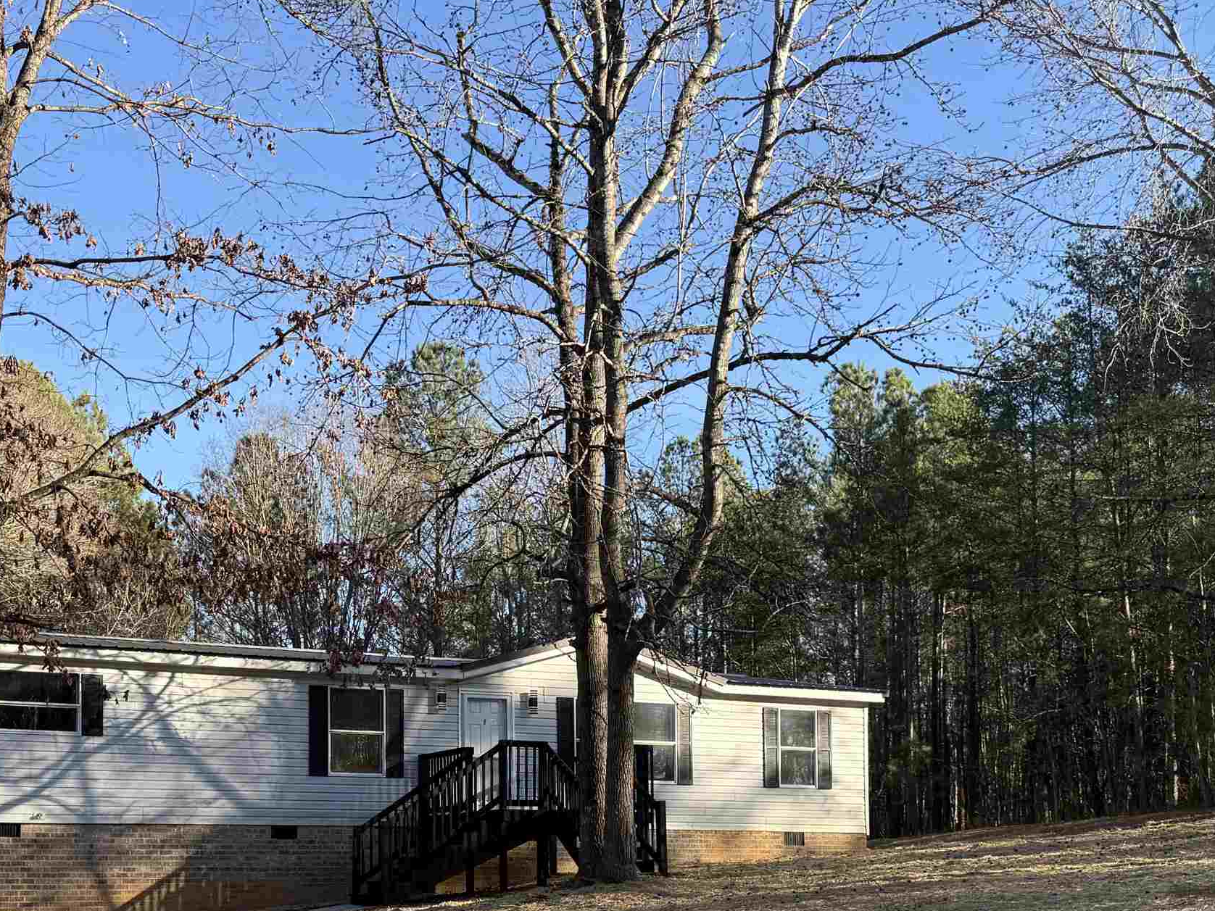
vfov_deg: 31.4
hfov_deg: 42.6
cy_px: 812
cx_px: 445
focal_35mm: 44
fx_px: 1544
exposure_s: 1/1060
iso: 80
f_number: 1.78
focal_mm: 6.76
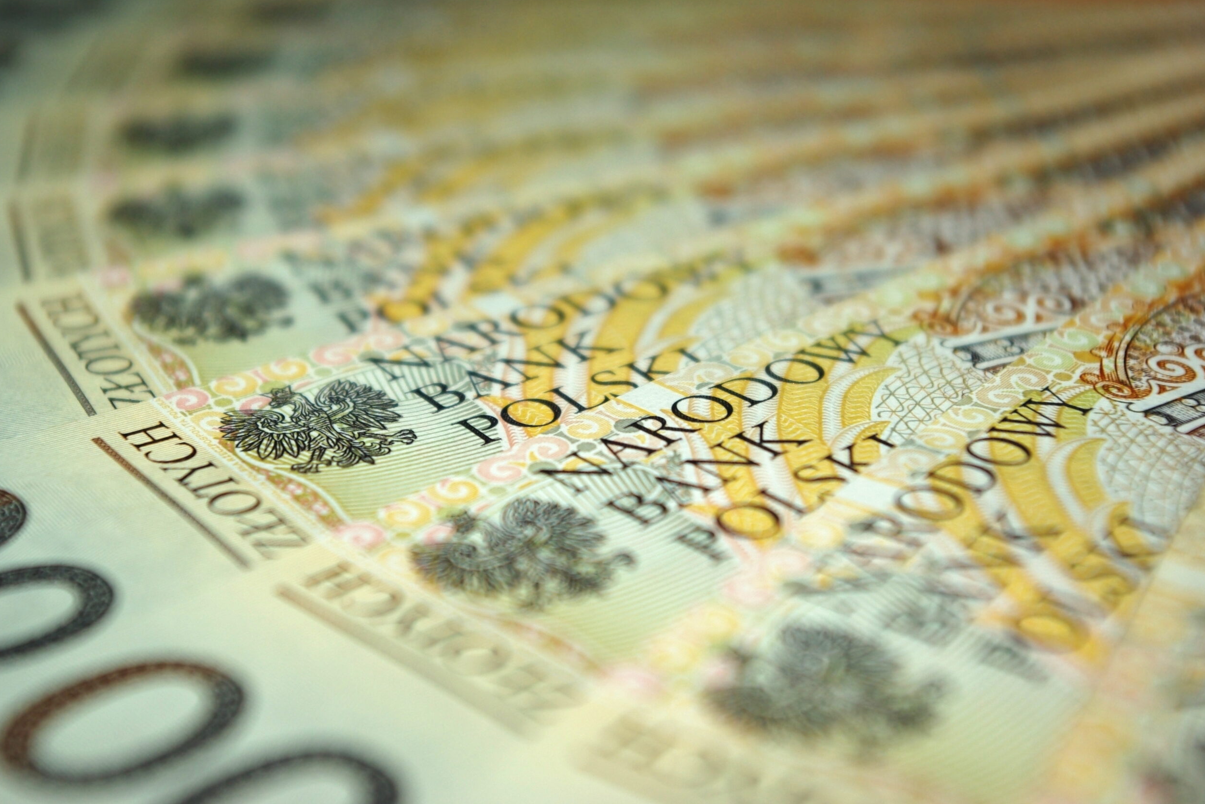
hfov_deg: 26.3
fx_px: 2577
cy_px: 407
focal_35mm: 77
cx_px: 589
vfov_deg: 17.7
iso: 500
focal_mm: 50
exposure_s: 1/60
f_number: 7.1
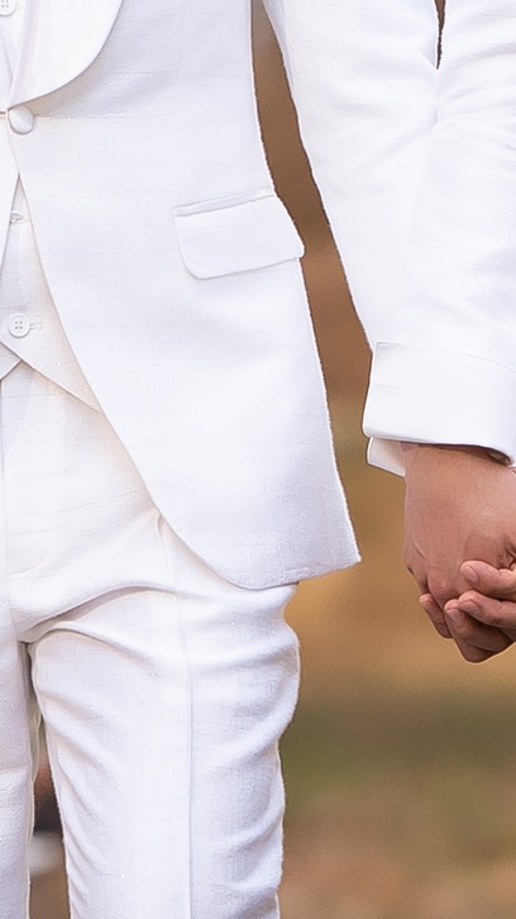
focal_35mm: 898
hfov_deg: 1.4
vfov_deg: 2.4
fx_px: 21858
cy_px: -44
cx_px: 474
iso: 500
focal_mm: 162
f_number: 2.8
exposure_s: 1/400
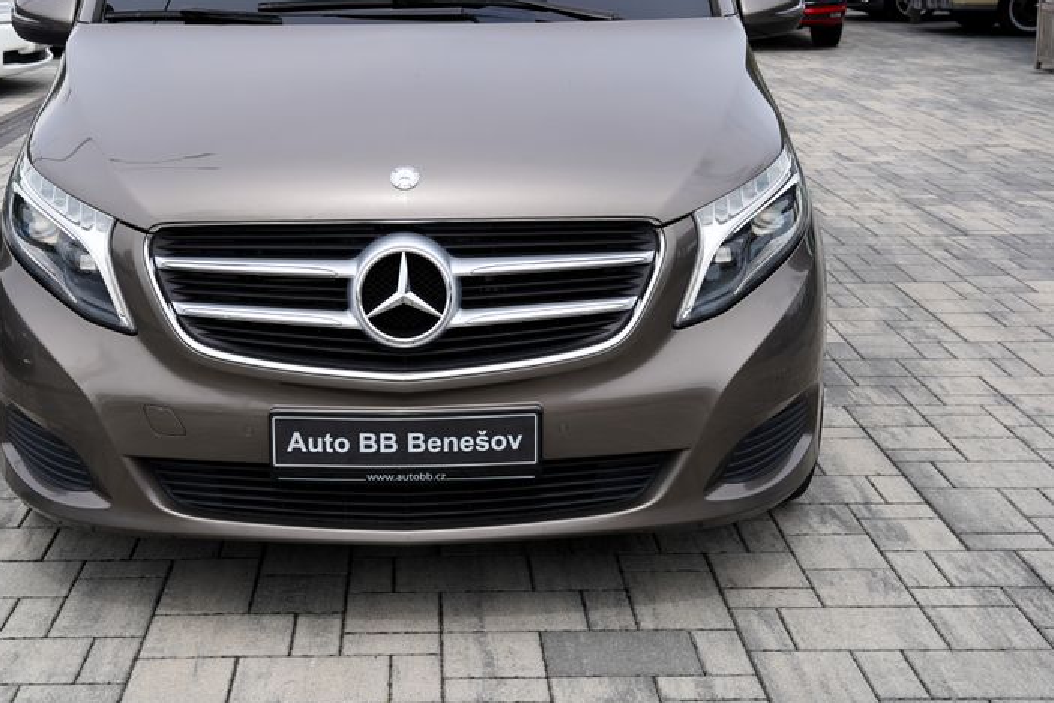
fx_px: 1581
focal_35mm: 54
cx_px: 438
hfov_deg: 36.8
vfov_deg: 24.8
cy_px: 196
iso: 100
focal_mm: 37
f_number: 7.1
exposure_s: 1/250
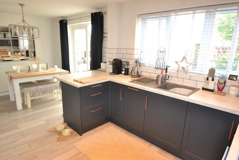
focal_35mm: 21
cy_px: 80
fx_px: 139
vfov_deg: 59.5
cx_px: 120
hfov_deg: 81.2
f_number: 4
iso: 640
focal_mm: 14
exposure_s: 1/60
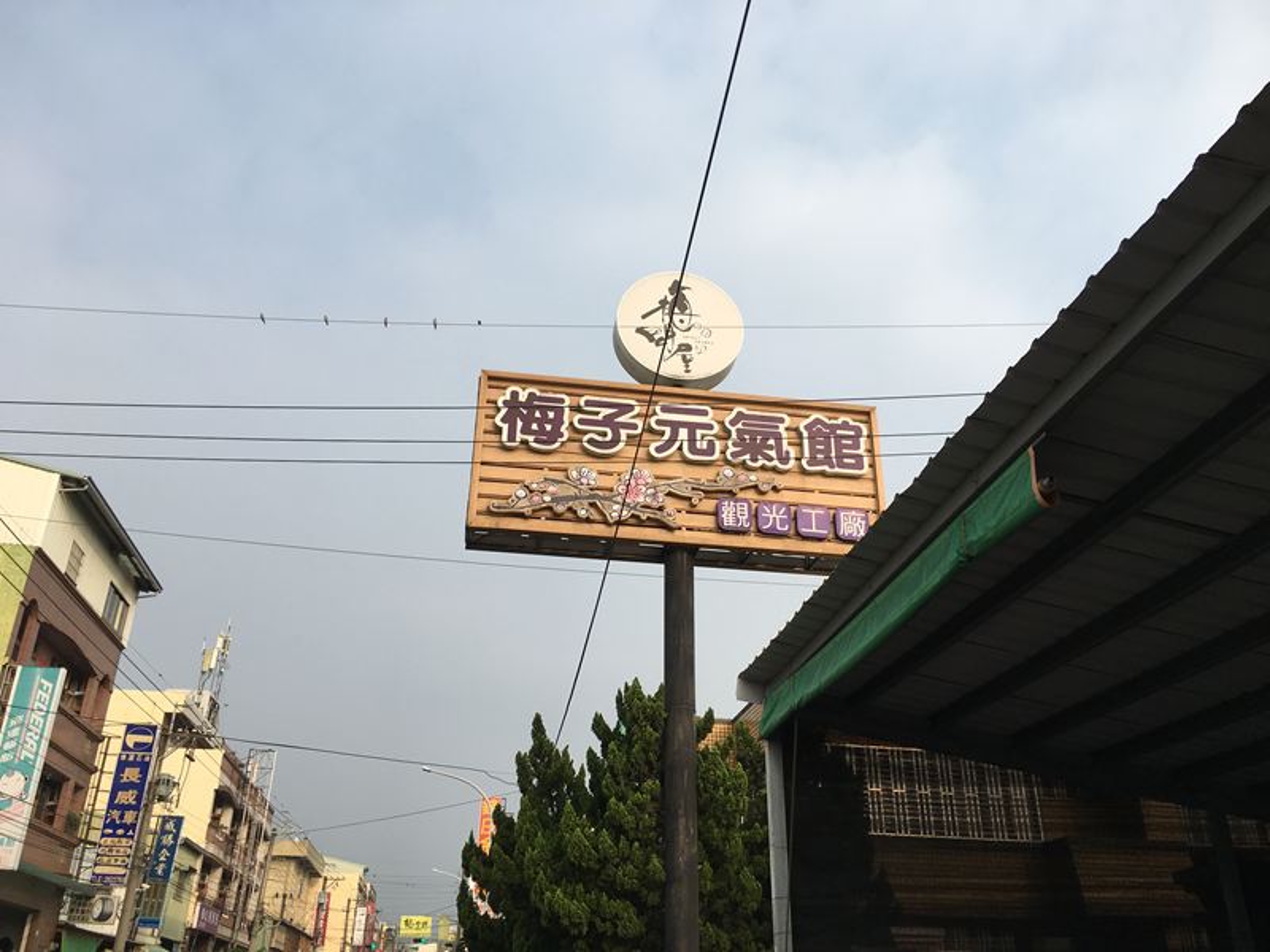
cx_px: 635
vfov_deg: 48.2
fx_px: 1064
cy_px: 476
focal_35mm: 29
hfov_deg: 61.7
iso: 25
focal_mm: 4.15
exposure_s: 1/1012
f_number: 2.2
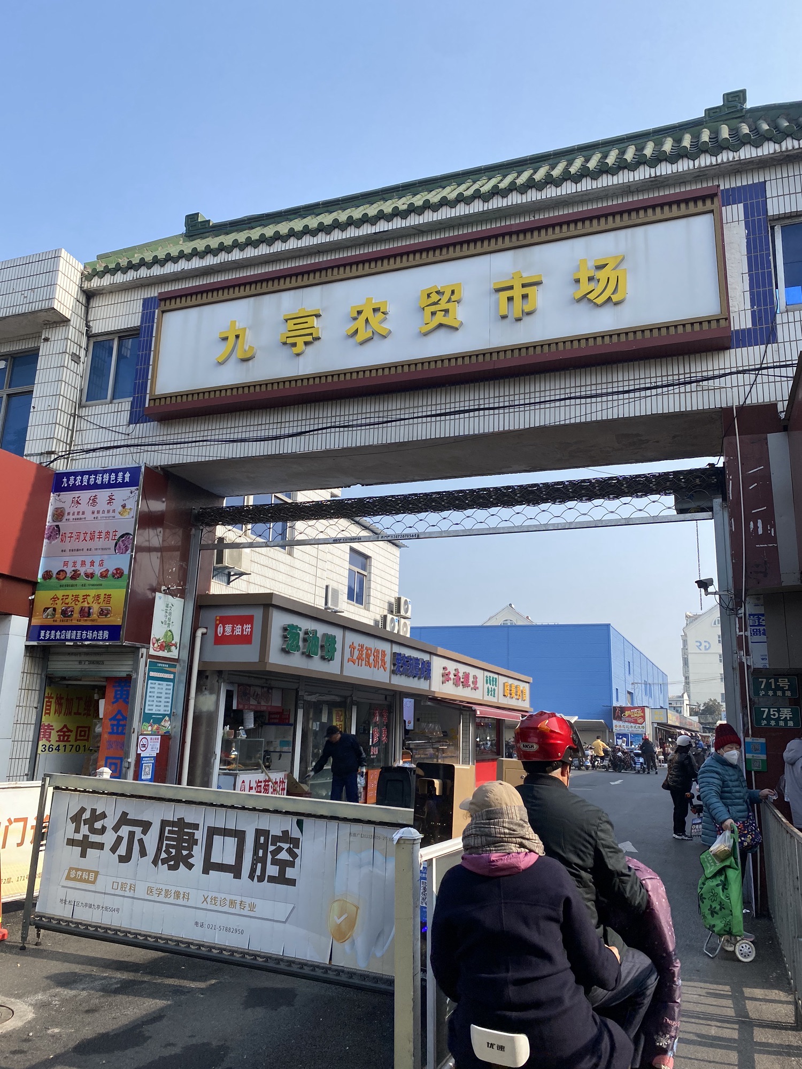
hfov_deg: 53.1
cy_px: 534
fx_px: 803
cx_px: 401
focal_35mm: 26
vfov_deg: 67.3
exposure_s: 1/1866
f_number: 1.8
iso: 32
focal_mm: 4.25
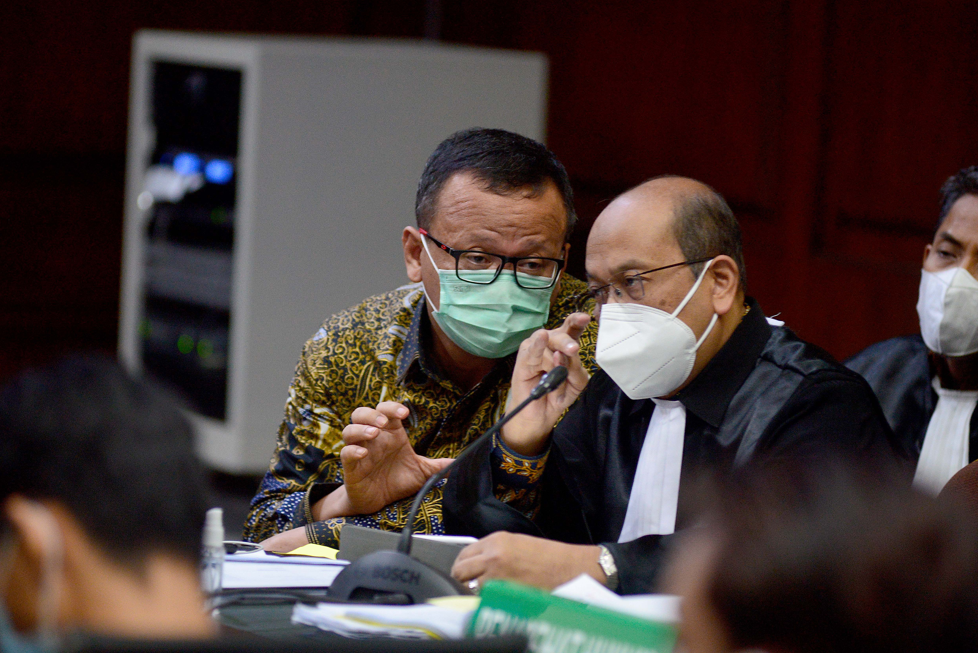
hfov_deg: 10.0
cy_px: 389
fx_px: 5598
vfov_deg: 6.7
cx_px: 516
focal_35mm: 206
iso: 2500
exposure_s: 1/80
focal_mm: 170
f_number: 2.8
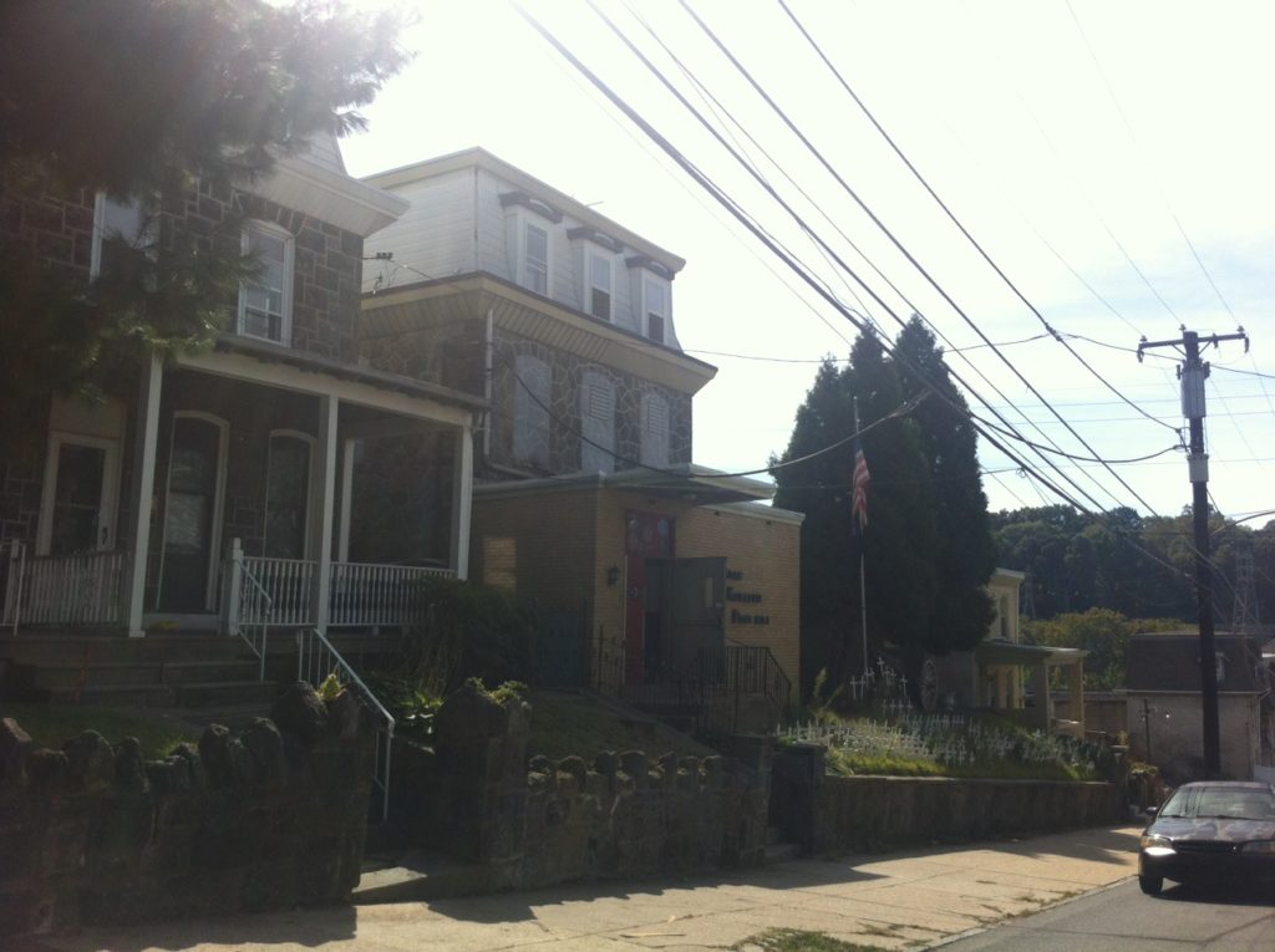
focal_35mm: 35
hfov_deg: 52.7
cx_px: 638
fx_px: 1287
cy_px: 476
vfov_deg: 40.6
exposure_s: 1/1312
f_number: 2.8
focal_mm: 3.85
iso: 80
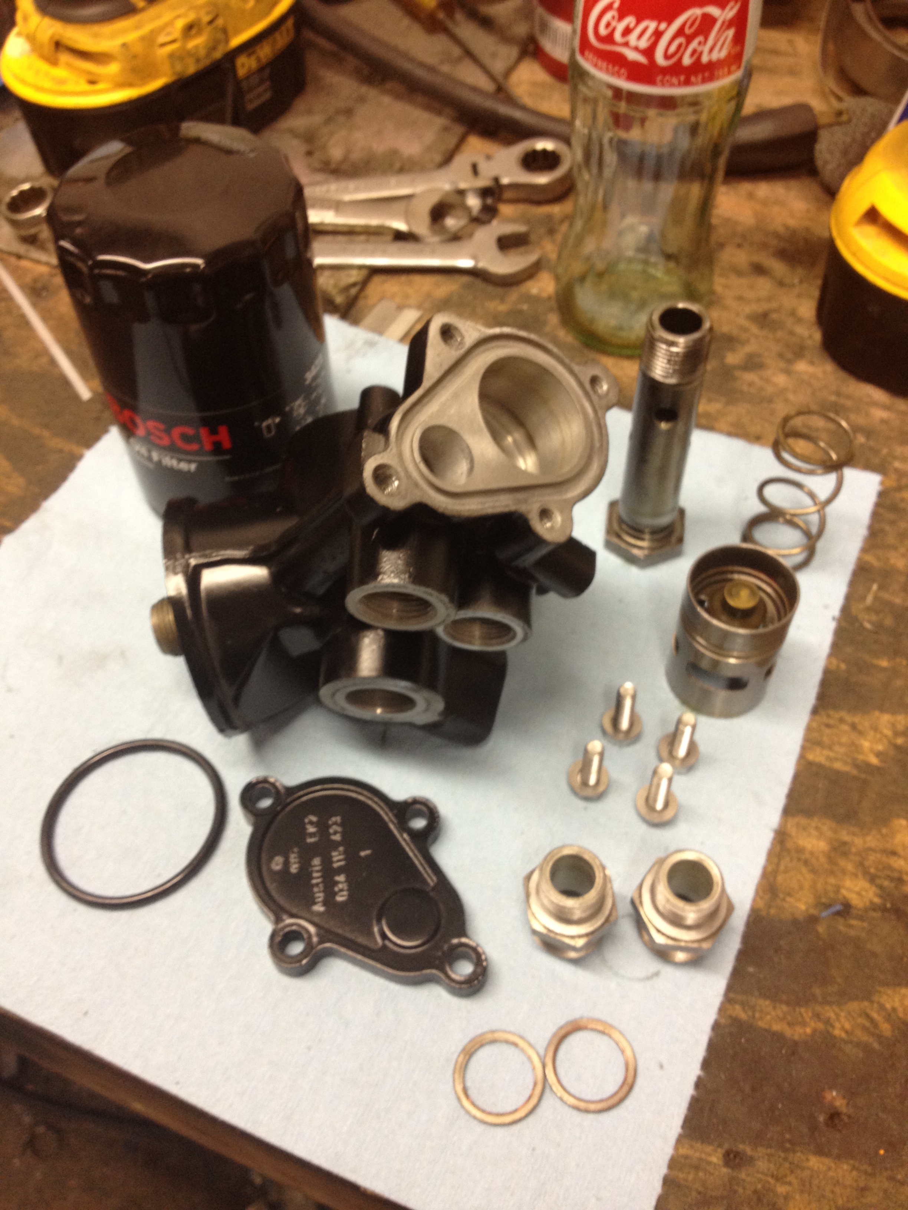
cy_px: 605
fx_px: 1224
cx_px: 454
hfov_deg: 40.7
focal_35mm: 35
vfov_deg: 52.6
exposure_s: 1/20
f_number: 2.4
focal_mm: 4.28
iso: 125
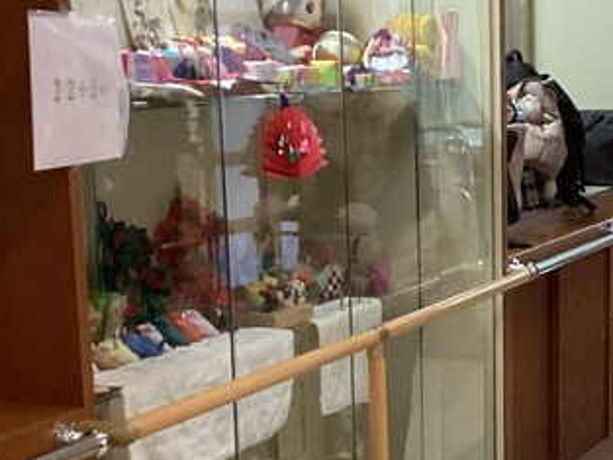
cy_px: 466
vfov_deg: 14.7
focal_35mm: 99
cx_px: 781
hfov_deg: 18.5
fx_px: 1754
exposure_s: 1/60
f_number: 2.4
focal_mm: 3.3
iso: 400
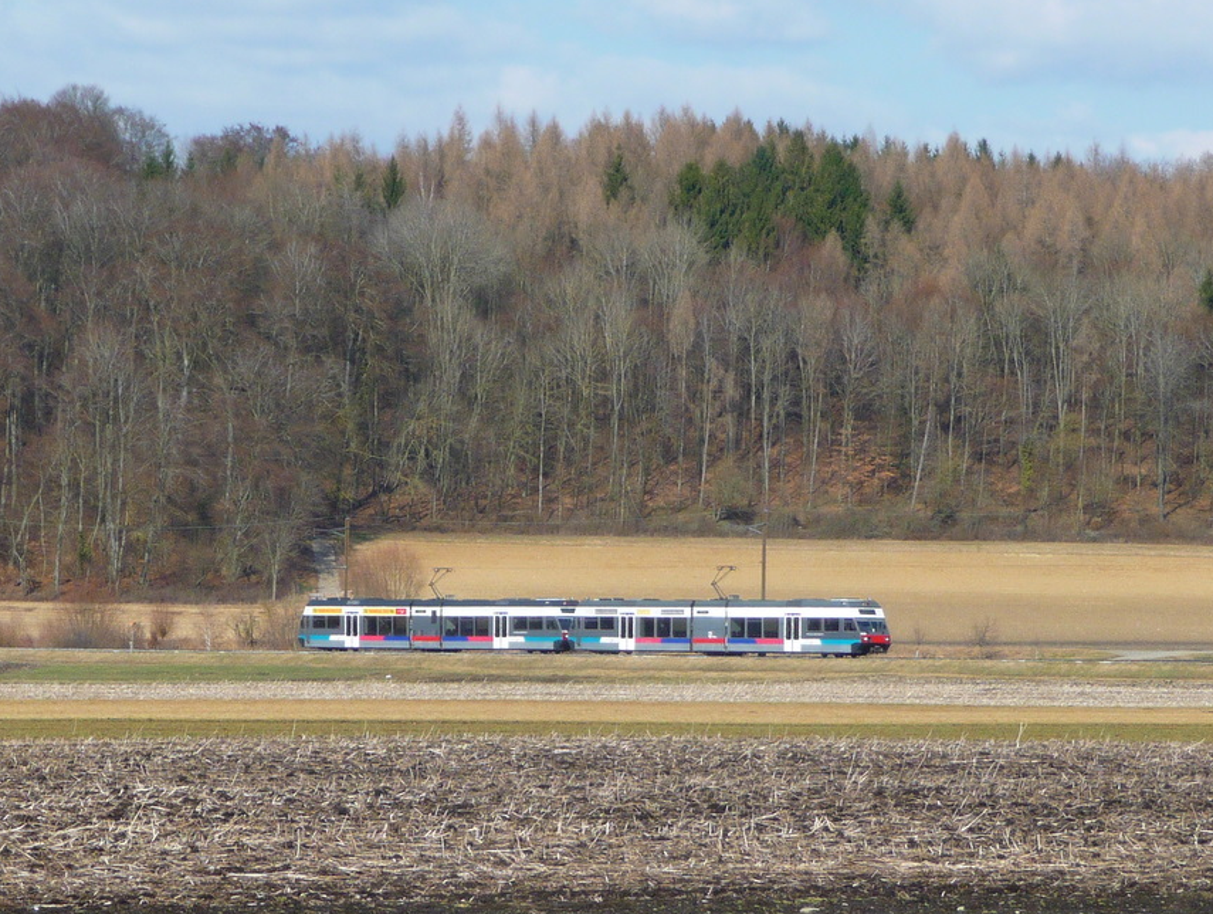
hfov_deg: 15.0
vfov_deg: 11.3
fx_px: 4598
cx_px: 616
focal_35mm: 131
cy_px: 424
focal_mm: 19.1
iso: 100
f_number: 4.7
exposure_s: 1/500
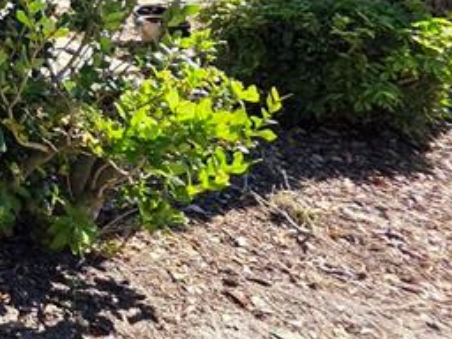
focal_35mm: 52
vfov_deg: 22.4
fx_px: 679
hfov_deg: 21.6
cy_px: -187
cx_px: -380
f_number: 1.9
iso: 50
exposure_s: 1/719
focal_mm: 2.2
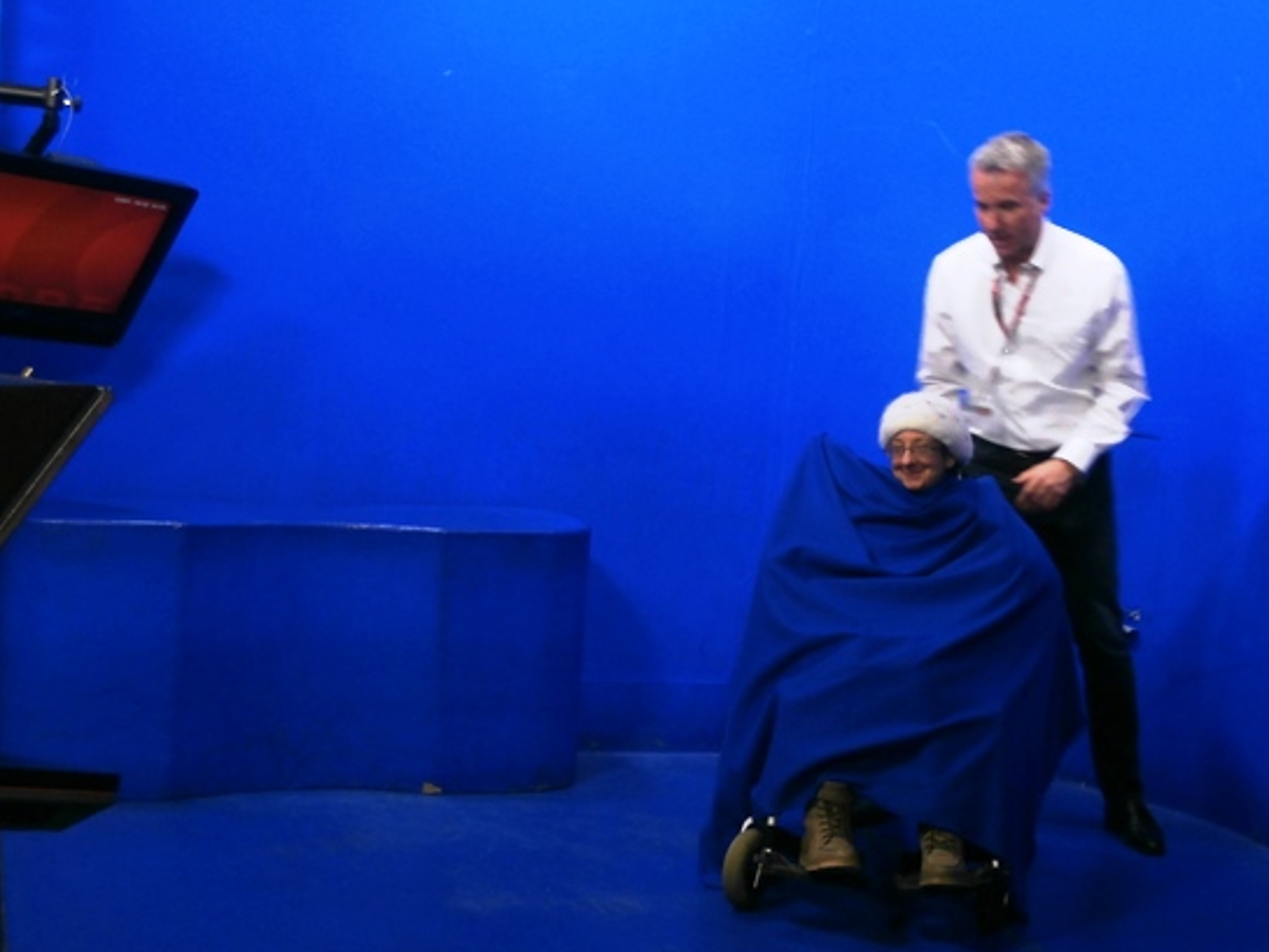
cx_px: 730
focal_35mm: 67
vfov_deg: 21.9
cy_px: 502
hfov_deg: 28.9
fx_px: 2456
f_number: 4.5
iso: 200
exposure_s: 1/40
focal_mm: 10.11
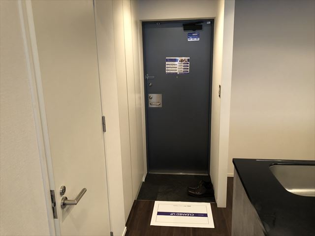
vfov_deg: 49.7
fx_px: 255
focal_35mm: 28
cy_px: 118
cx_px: 158
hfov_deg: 63.4
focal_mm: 3.99
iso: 100
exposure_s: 1/11
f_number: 1.8
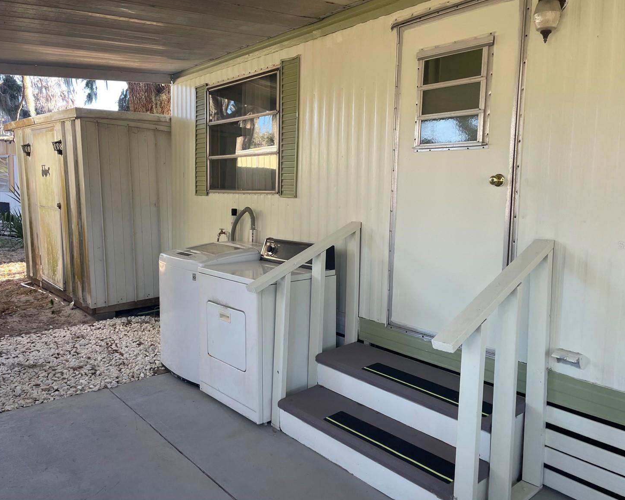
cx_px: 314
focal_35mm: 28
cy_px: 245
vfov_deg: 51.5
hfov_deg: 62.2
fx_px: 518
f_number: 1.6
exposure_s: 1/121
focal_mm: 4.2
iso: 40
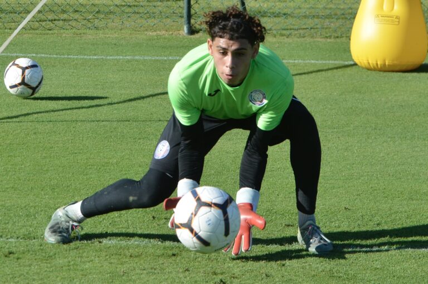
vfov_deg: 11.7
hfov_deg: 17.5
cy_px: 142
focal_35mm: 117
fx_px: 1388
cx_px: 214
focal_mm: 78
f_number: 5.6
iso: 400
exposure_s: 1/1600
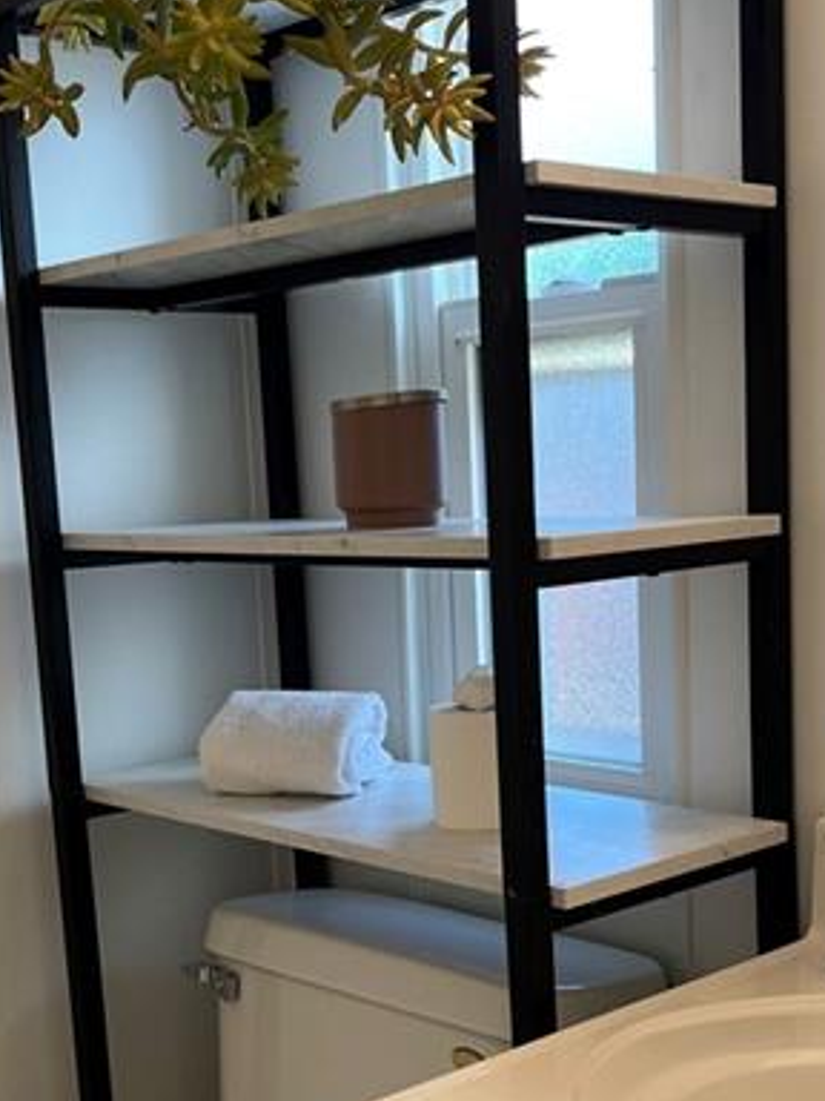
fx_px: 1652
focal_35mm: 52
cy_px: 714
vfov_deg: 36.5
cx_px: 407
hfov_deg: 28.0
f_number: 1.6
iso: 50
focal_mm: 5.1
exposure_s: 1/120
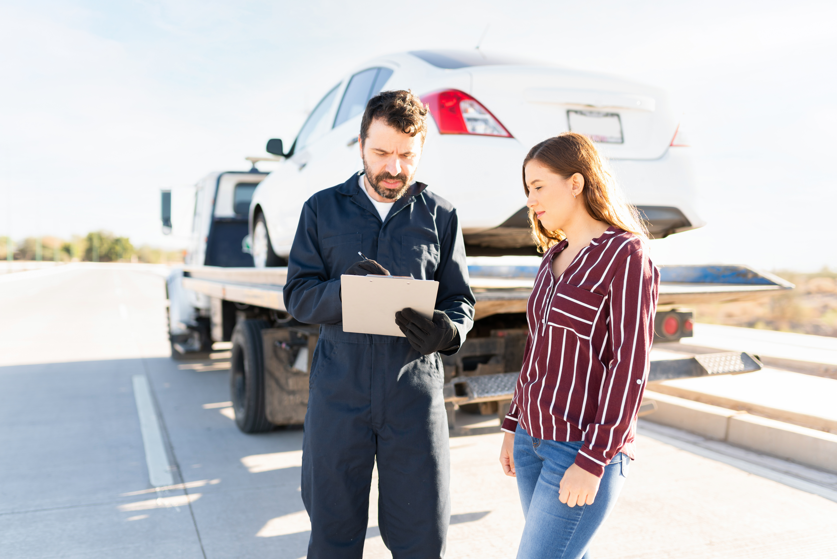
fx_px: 814
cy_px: 280
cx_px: 418
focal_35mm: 35
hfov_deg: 54.4
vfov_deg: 37.9
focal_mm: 35
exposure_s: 1/500
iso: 100
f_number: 1.8
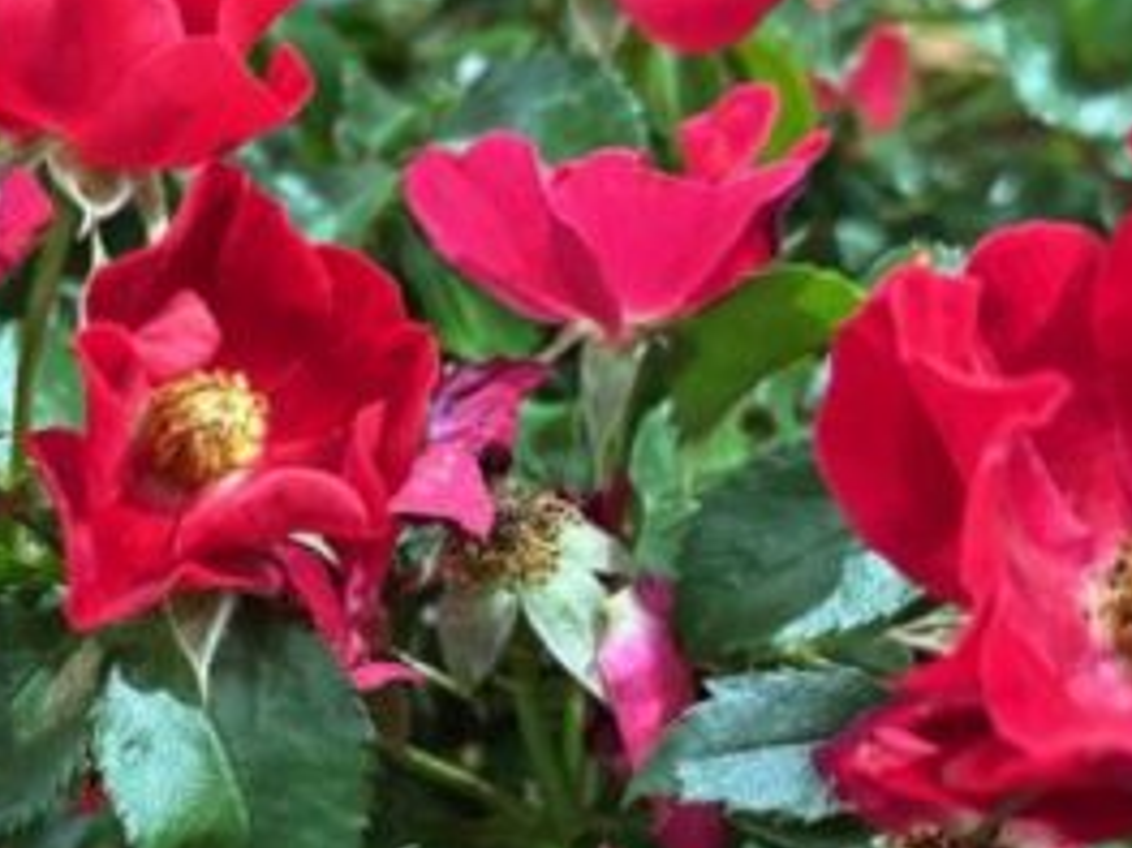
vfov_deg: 19.2
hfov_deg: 25.0
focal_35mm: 76
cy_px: 663
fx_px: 2484
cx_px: 151
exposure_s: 1/60
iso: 250
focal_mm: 5.96
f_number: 1.6
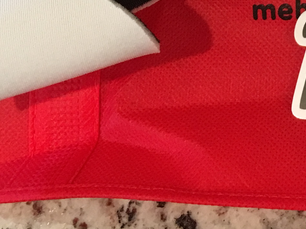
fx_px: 1096
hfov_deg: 14.5
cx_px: 497
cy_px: -256
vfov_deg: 10.7
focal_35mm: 124
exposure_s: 1/30
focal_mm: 4.15
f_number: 2.2
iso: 80
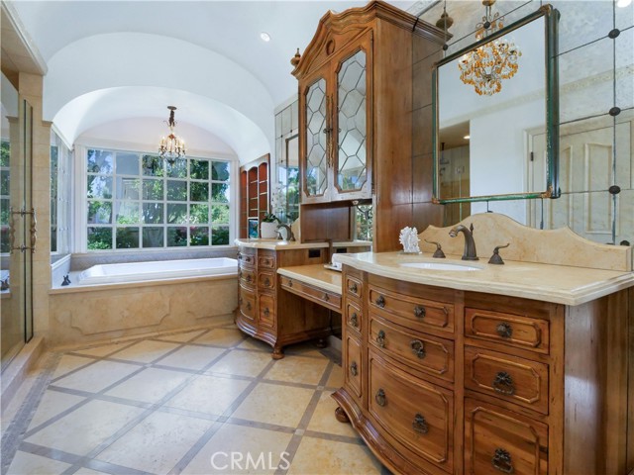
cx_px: 317
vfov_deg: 78.1
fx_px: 293
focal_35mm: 16
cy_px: 238
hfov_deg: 94.5
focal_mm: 8
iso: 2000
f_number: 9
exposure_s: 1/40
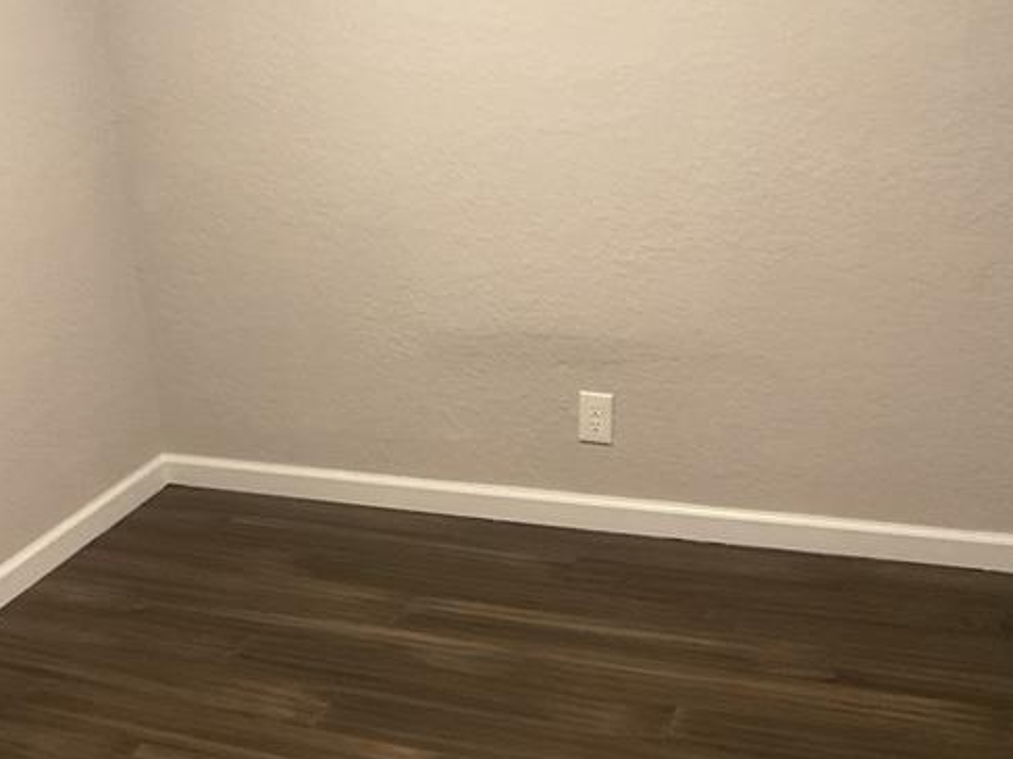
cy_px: 362
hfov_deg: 31.7
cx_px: 460
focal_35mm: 61
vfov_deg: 24.0
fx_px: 1785
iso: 160
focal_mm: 3
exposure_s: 1/60
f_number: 1.8
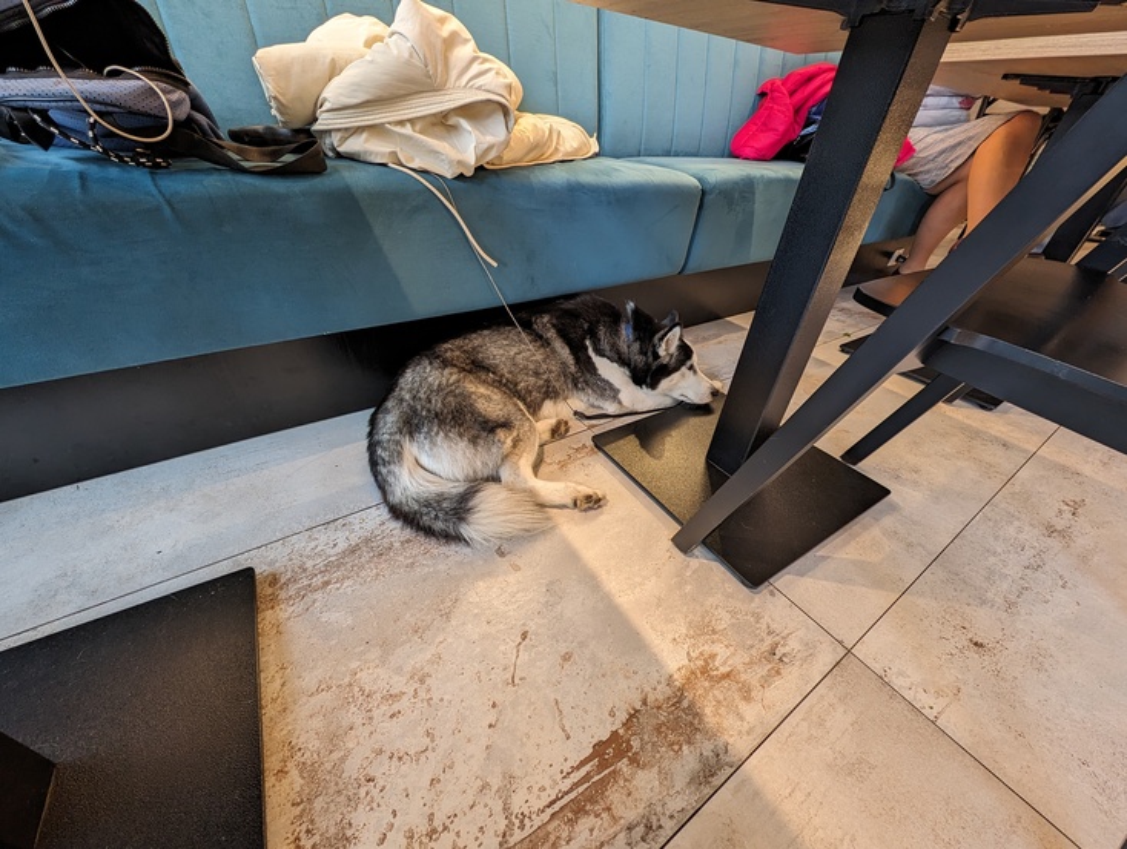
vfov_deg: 94.7
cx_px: 564
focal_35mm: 12
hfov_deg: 110.4
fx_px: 391
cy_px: 424
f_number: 1.95
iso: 152
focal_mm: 2.23
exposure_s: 1/23.3
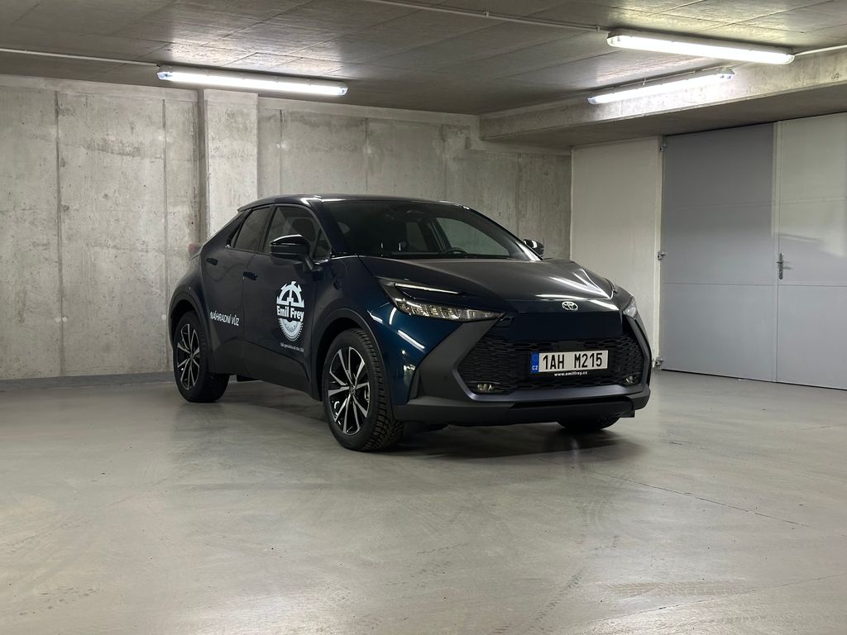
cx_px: 424
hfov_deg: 39.7
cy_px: 318
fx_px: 1174
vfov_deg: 30.3
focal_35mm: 48
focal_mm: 6.86
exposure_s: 1/33
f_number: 1.78
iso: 250
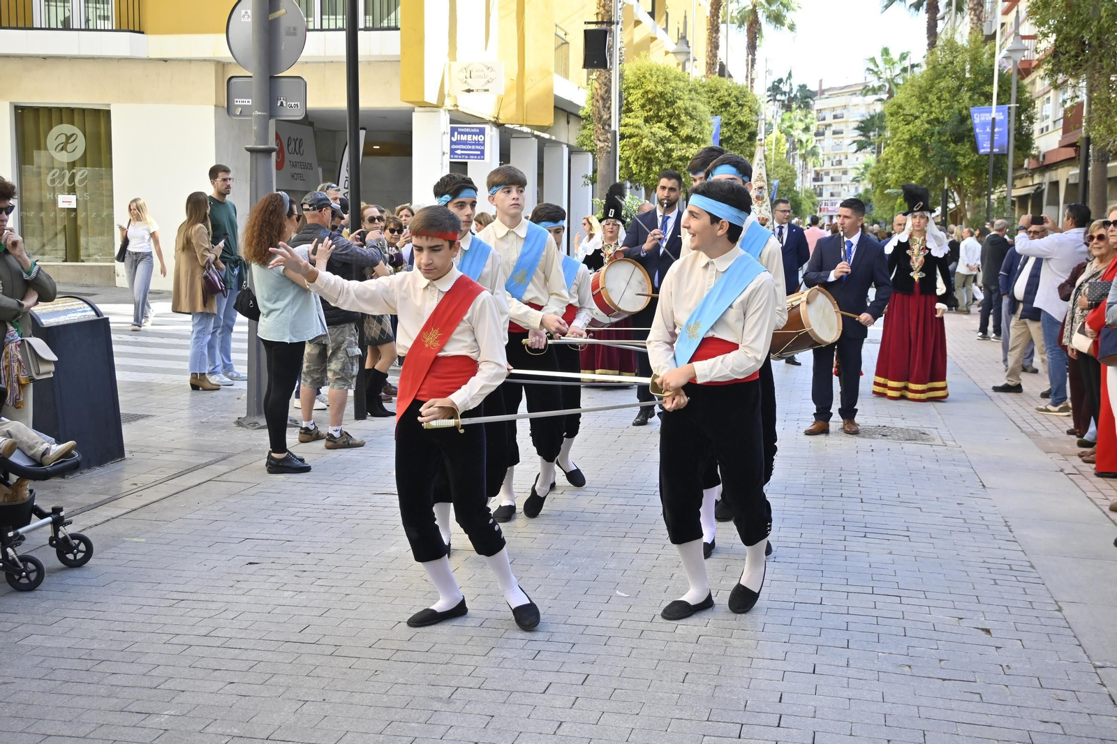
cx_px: 558
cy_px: 372
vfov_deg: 32.4
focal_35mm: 41
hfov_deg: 47.2
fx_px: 1280
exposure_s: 1/500
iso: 500
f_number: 4.5
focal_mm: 27.5
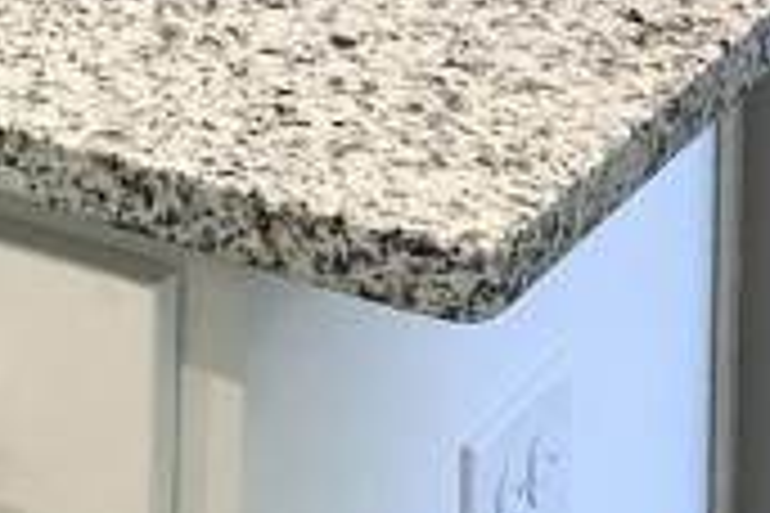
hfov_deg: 11.0
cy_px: -1076
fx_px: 3721
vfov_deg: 7.0
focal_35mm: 174
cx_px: -653
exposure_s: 1/24
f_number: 1.8
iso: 32
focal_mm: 4
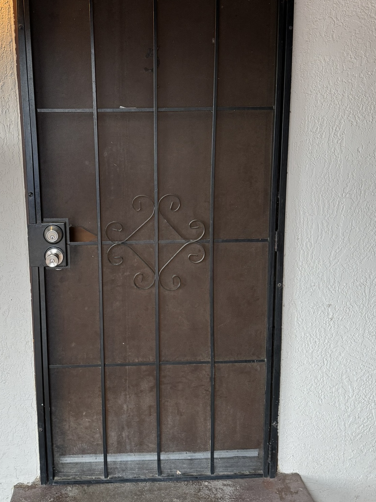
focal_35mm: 33
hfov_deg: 42.6
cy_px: 218
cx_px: 141
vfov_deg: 55.2
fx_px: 478
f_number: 1.78
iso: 200
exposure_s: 1/120
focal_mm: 6.86
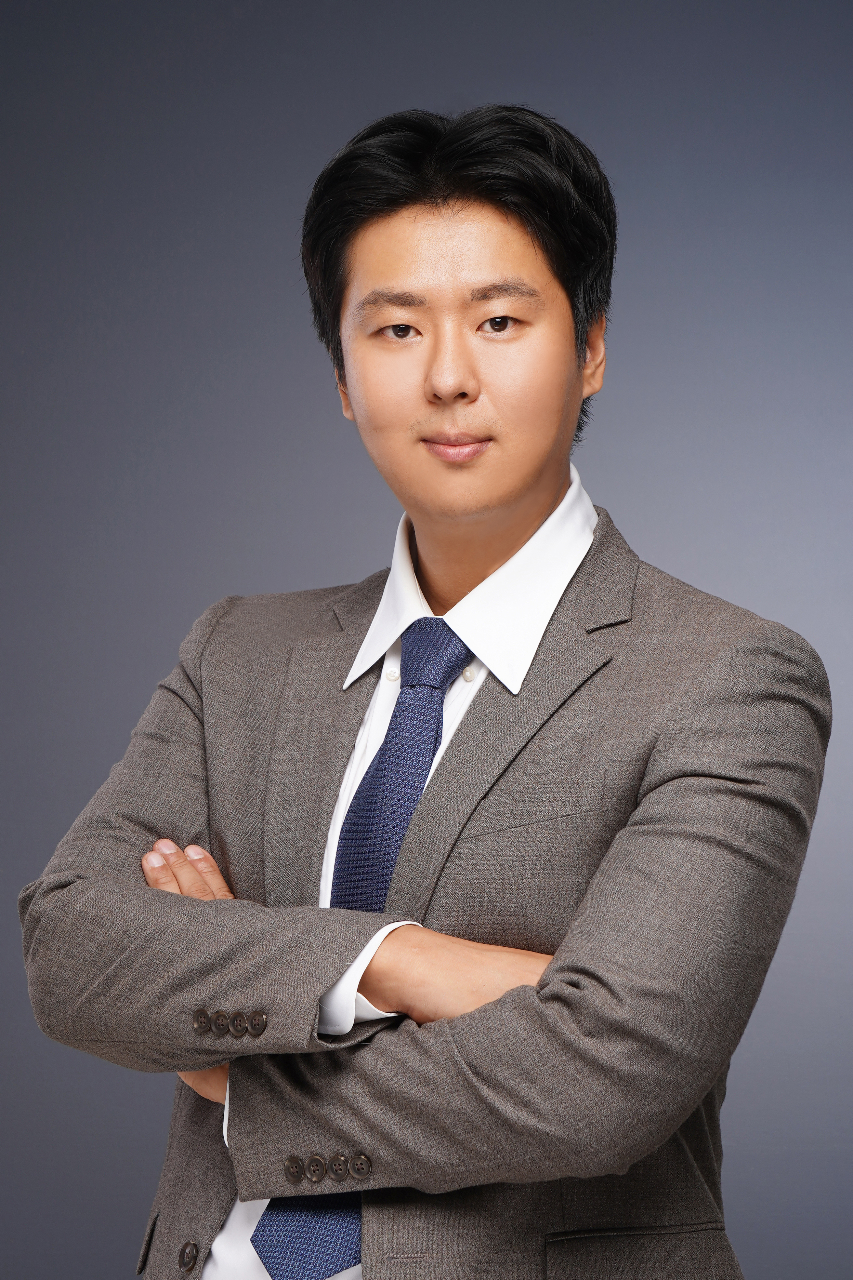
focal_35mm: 112
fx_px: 3980
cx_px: 426
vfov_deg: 18.3
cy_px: 640
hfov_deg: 12.2
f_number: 10
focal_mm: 75
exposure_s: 1/125
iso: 100
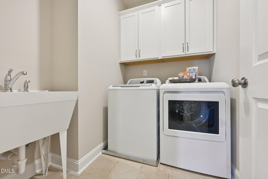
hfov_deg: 104.3
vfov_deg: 81.2
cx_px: 134
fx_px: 104
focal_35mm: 14
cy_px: 90
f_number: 8
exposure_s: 1/13
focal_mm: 14
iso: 400
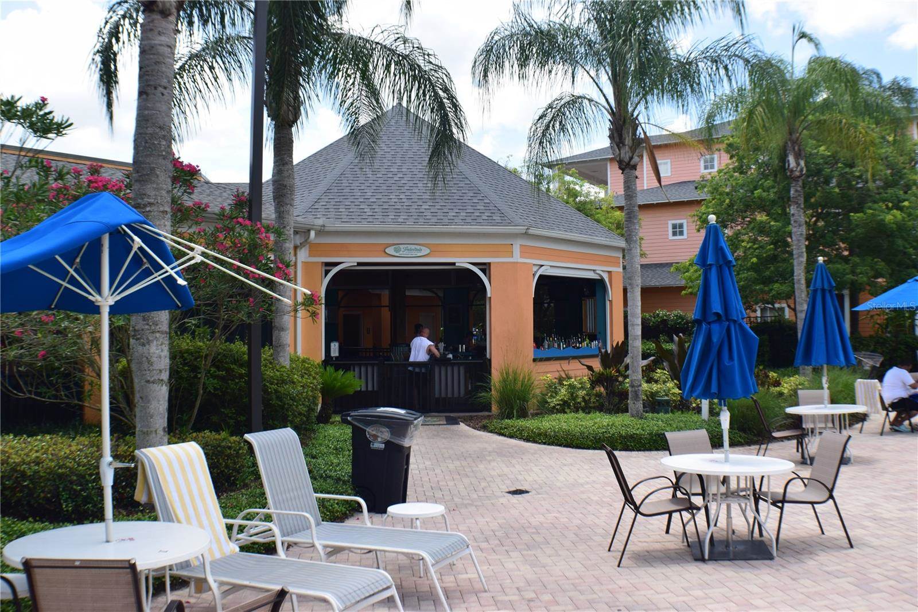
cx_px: 459
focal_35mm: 42
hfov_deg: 46.4
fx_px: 1071
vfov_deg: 31.9
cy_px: 306
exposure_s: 1/400
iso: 400
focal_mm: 28
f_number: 11
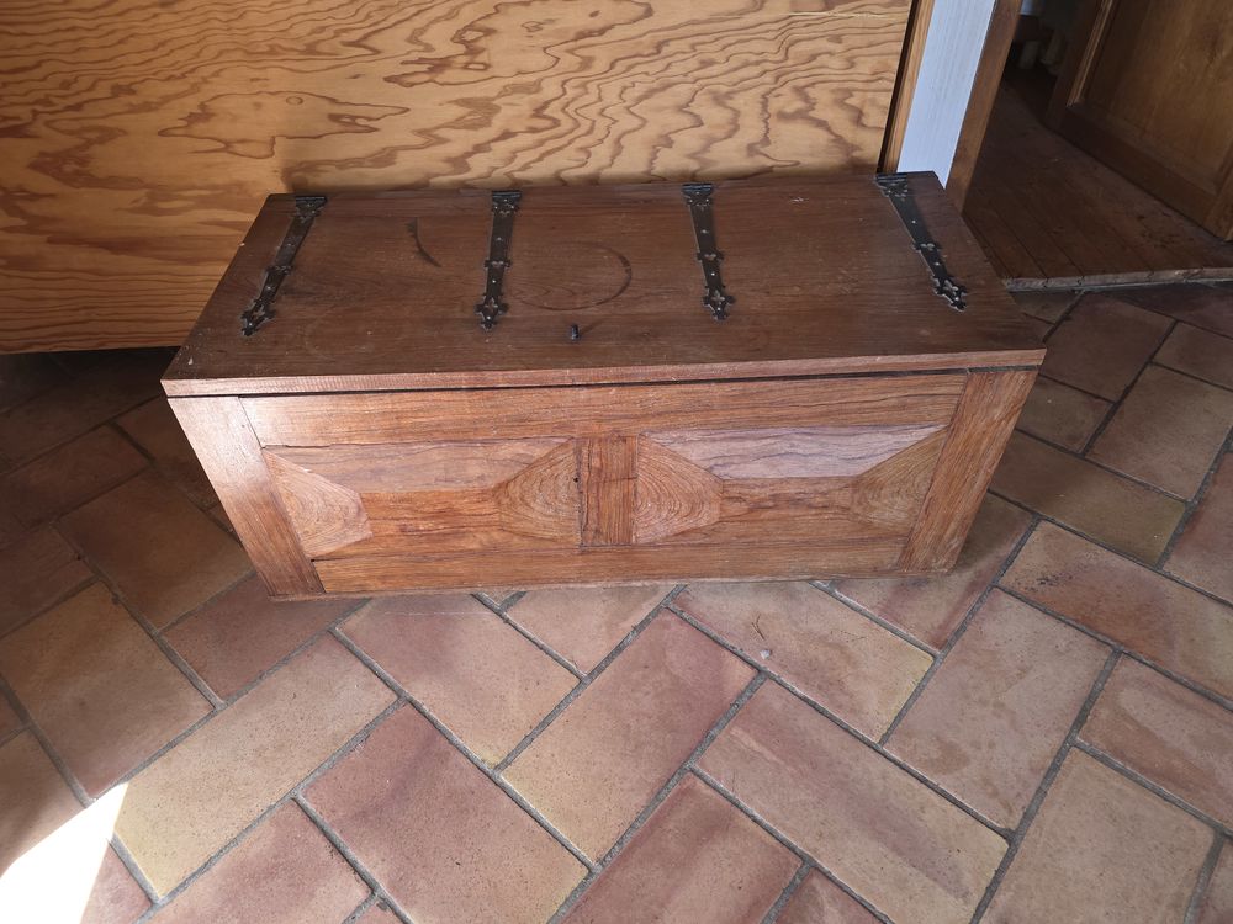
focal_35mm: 23
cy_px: 462
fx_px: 819
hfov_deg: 73.9
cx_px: 616
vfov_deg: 58.9
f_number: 1.7
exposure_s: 1/50
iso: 50
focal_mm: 6.3
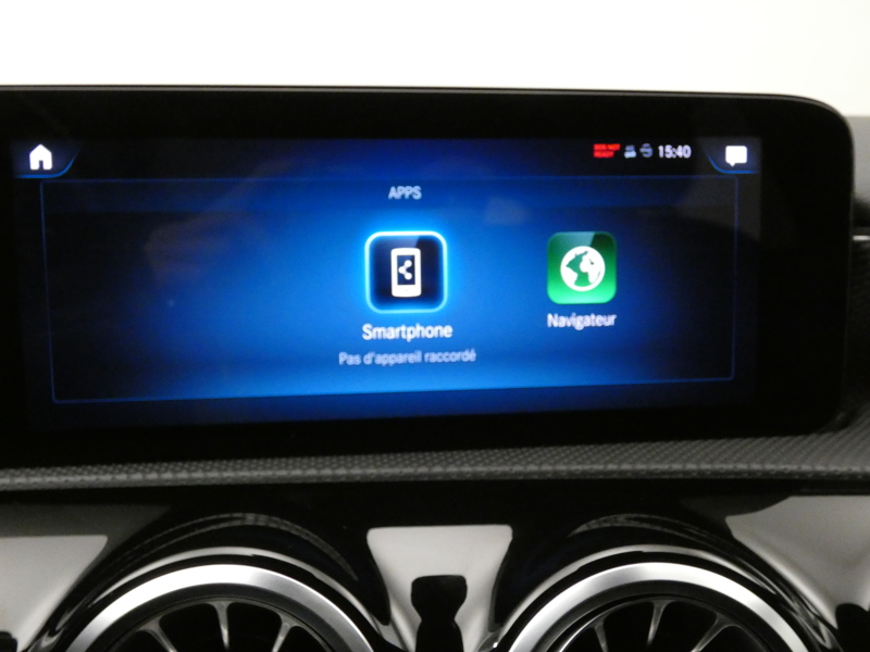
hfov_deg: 56.8
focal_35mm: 32
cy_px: 326
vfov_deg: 44.2
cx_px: 435
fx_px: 804
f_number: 3.4
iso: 1600
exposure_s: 1/25
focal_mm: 5.8
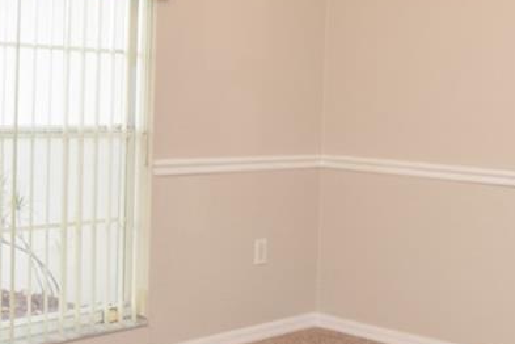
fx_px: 873
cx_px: 335
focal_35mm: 61
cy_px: 139
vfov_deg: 22.2
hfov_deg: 32.7
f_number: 4.5
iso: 200
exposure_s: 1/80
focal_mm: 10
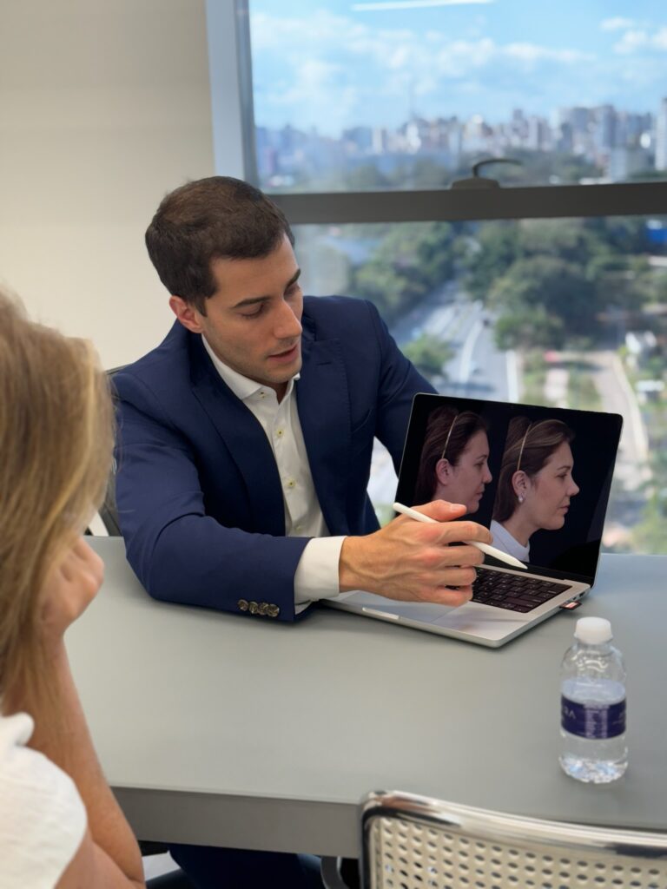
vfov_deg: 39.7
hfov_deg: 30.3
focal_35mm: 48
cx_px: 334
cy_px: 444
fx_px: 1233
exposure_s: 1/170
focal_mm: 6.76
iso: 80
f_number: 1.78
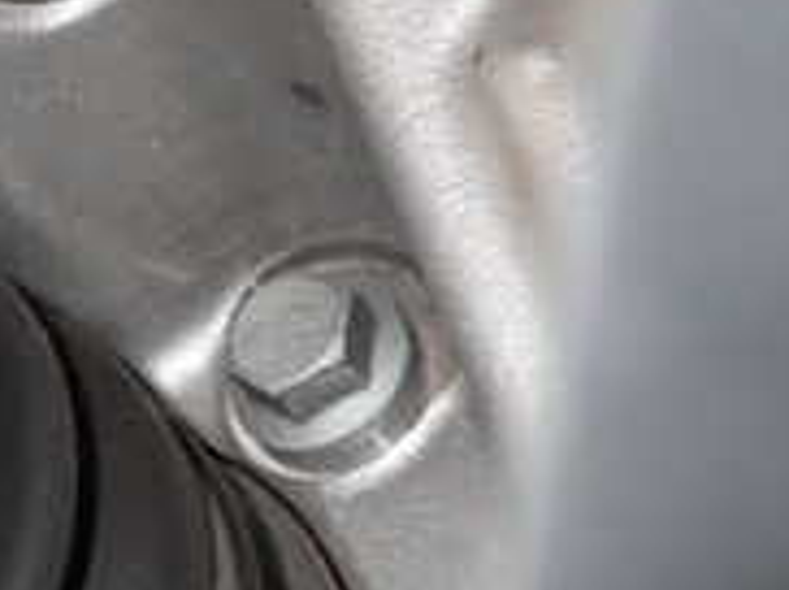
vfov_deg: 14.7
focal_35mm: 99
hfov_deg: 18.7
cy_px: 568
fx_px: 2254
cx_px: -178
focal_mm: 5.4
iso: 160
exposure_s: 1/30
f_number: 6.3
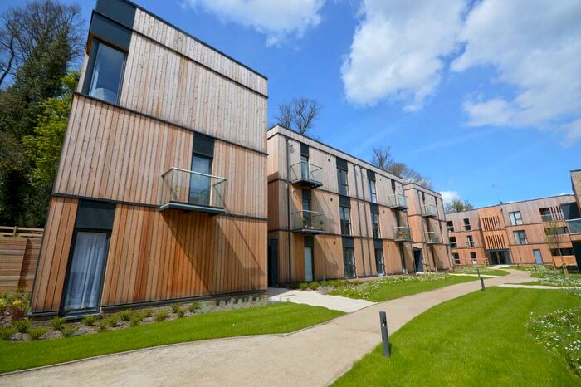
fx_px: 242
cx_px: 290
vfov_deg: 77.3
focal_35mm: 15
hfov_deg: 100.4
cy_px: 194
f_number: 8
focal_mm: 10
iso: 100
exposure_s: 1/250
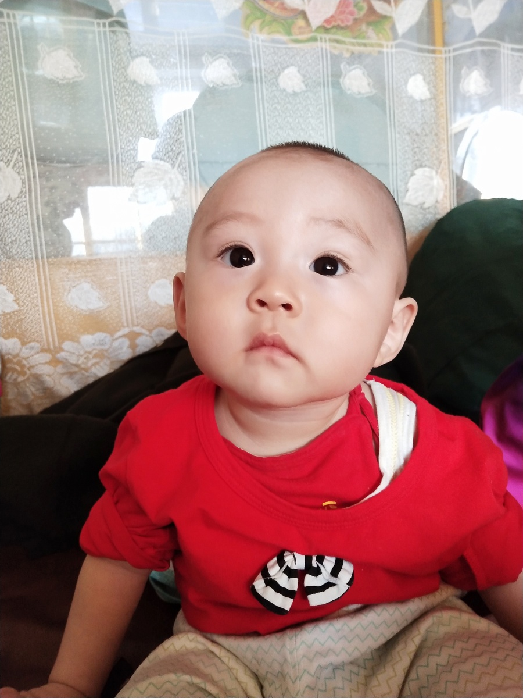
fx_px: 604
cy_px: 349
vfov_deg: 60.0
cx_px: 262
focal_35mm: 30
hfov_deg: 46.8
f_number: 1.8
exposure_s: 1/50
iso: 423
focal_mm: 3.95
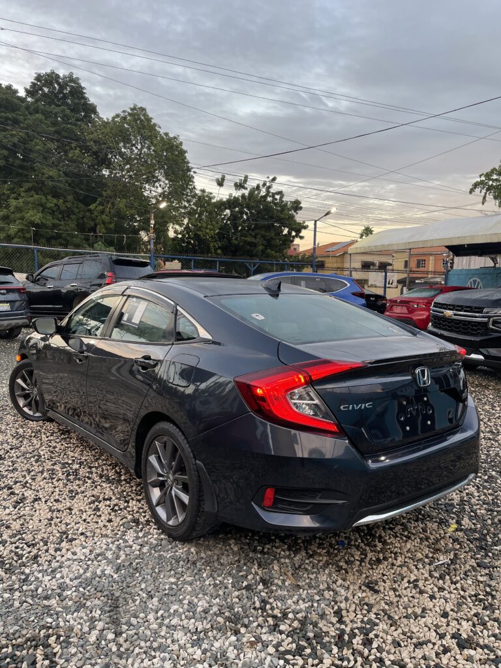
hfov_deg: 54.9
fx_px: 482
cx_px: 250
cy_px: 334
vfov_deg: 69.4
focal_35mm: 25
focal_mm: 5.1
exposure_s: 1/120
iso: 80
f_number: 1.6
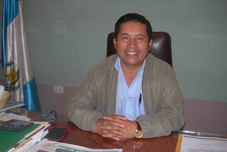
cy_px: 85
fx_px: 252
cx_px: 112
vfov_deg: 33.4
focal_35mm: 40
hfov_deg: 48.5
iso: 50
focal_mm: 7.8
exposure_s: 1/60.1
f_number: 2.8
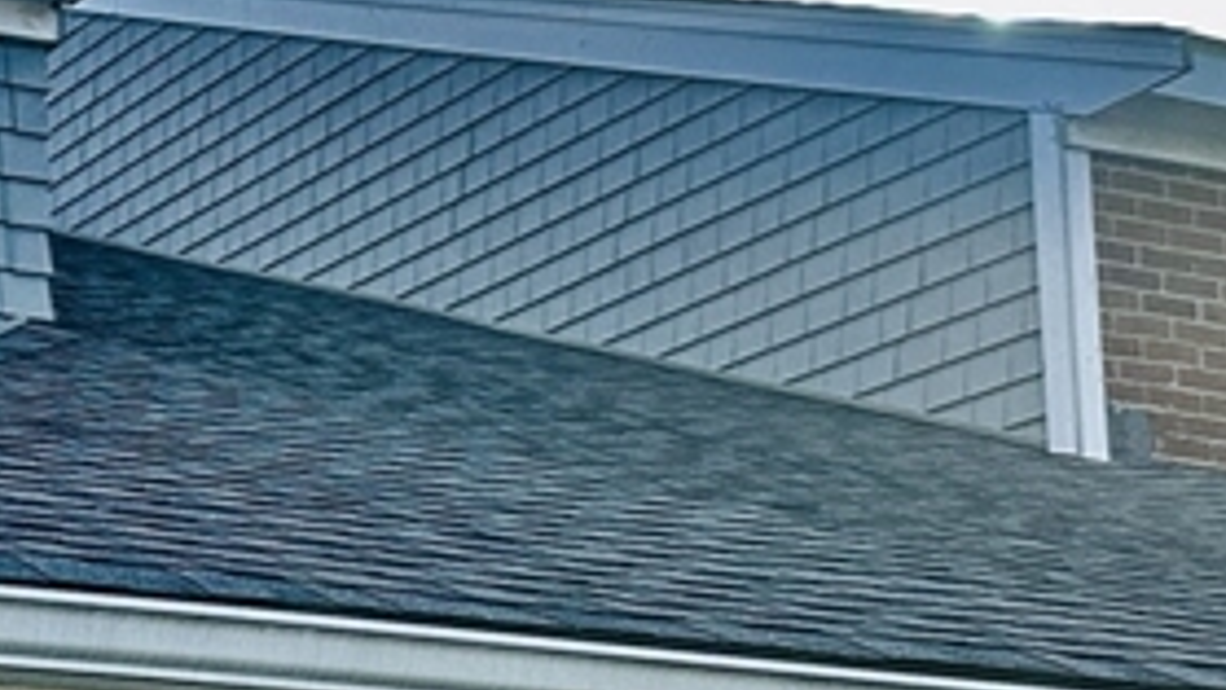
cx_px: -848
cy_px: 1099
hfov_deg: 18.4
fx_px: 3121
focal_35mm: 96
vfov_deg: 11.9
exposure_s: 1/1272
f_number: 1.78
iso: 80
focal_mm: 6.86
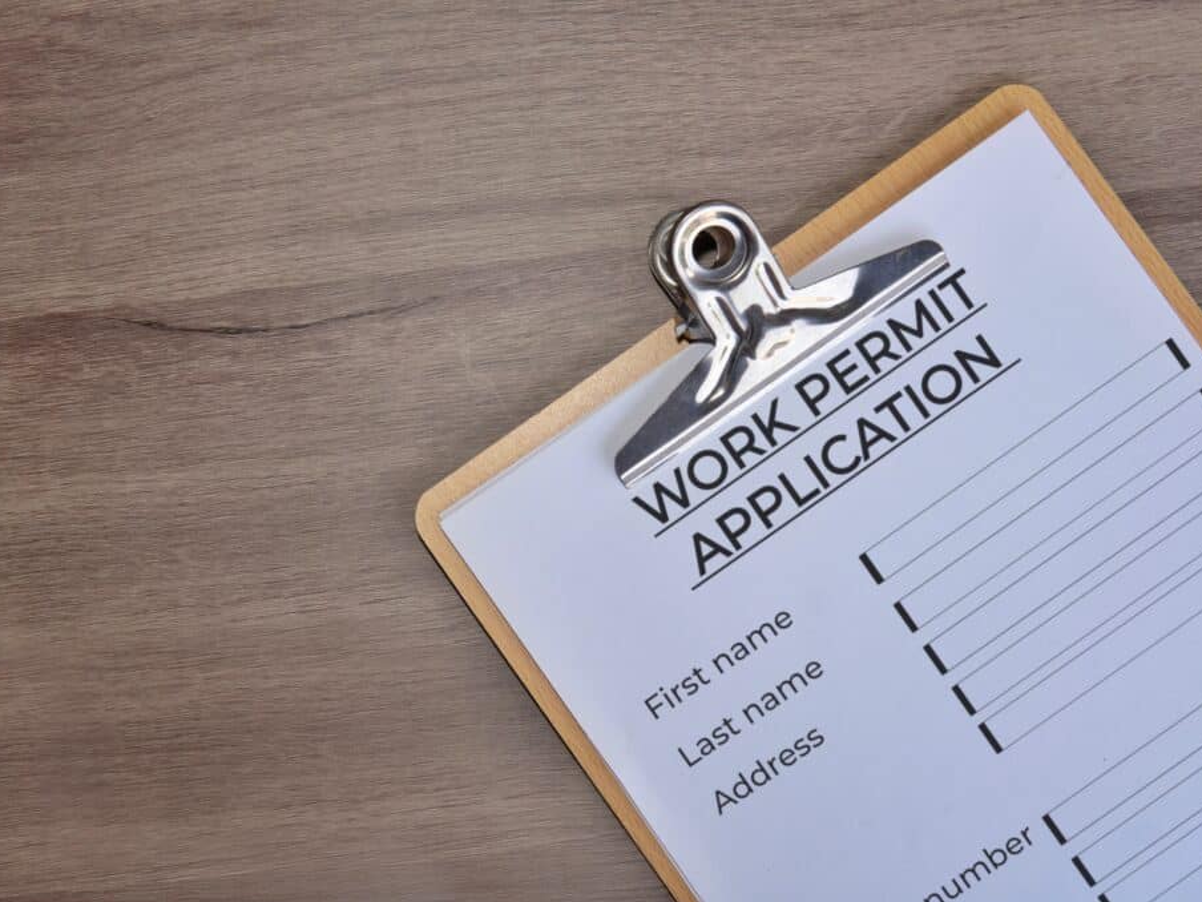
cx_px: 540
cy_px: 453
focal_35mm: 49
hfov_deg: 38.9
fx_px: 1701
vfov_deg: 29.7
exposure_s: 1/200
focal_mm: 30
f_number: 8
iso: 100
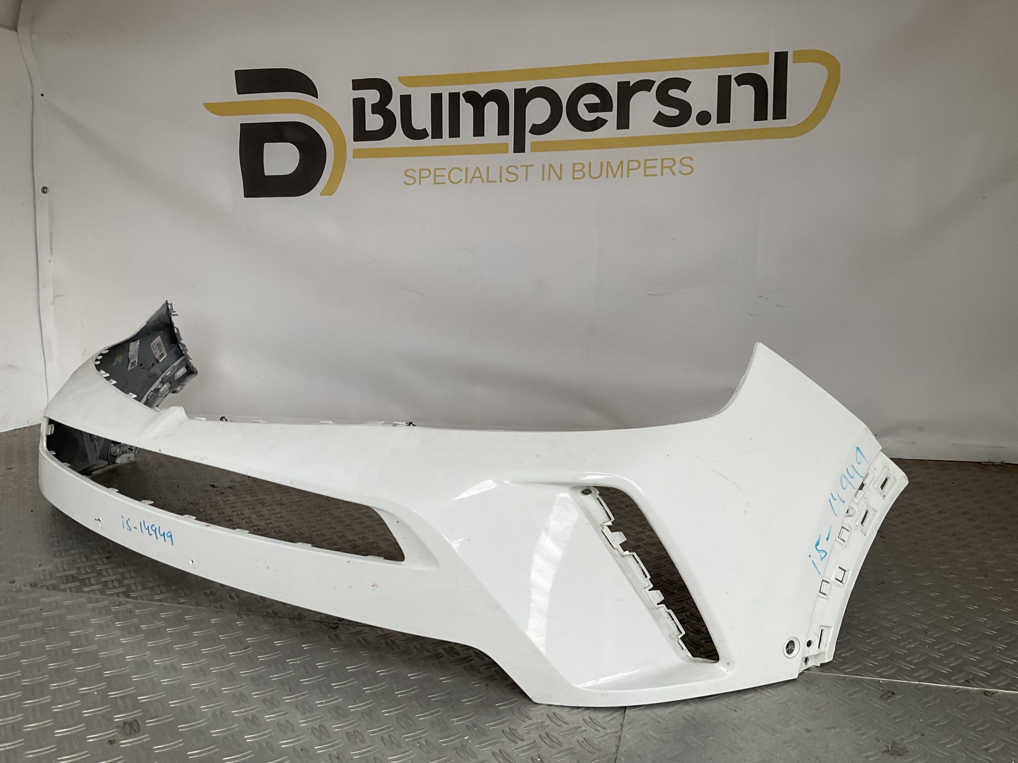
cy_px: 382
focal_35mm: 29
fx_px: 853
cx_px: 509
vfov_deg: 48.2
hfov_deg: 61.7
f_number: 1.8
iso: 25
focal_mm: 3
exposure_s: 1/120
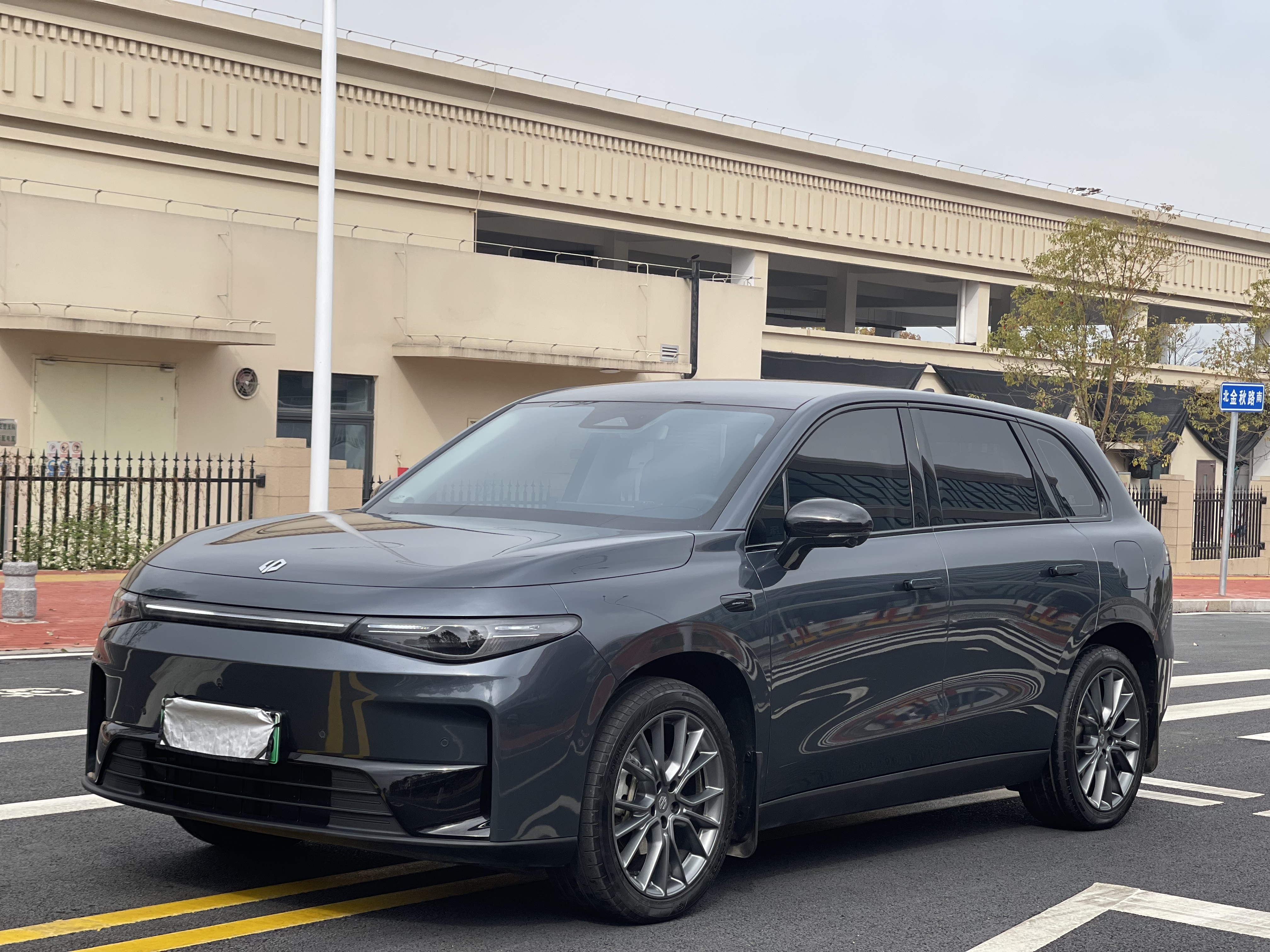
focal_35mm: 64
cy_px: 476
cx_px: 635
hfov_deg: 30.3
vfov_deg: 22.9
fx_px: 2348
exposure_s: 1/809
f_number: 2.2
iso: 32
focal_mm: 7.5
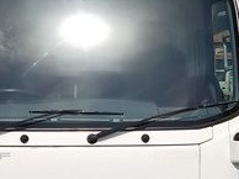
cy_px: 105
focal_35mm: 99
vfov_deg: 14.9
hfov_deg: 19.8
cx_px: 97
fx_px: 683
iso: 20
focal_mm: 4
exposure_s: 1/1931
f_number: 2.2
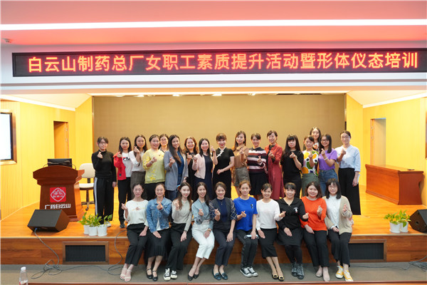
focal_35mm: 24
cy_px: 142
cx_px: 214
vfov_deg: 53.1
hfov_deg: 73.7
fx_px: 285
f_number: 8
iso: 2500
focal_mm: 24
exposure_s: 1/15
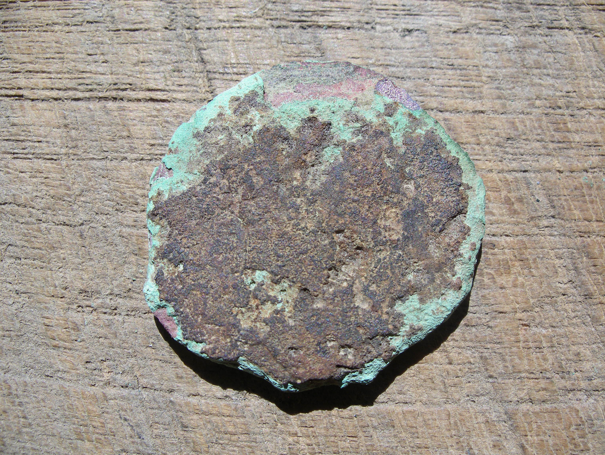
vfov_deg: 38.7
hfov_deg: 50.1
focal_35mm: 37
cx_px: 302
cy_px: 228
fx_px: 647
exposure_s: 1/250
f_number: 5.6
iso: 80
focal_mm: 7.8
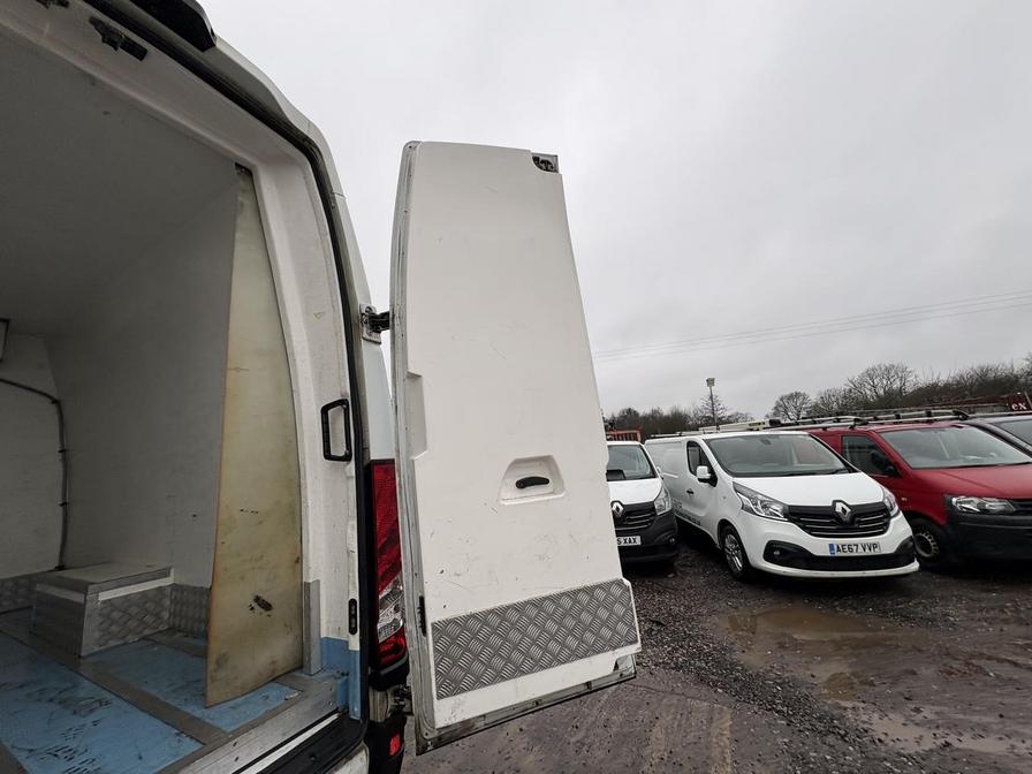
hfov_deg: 102.1
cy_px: 387
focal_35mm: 14
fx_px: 417
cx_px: 516
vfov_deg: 85.7
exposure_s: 1/278
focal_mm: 2.22
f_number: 2.2
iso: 40
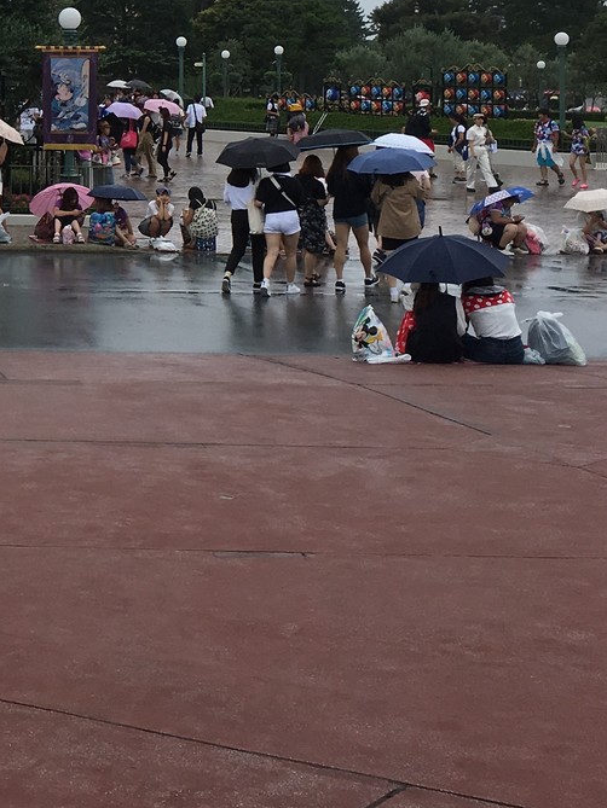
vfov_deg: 25.2
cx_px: -137
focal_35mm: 74
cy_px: 24
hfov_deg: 18.7
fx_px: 1730
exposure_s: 1/874
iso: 25
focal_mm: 4.15
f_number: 2.2
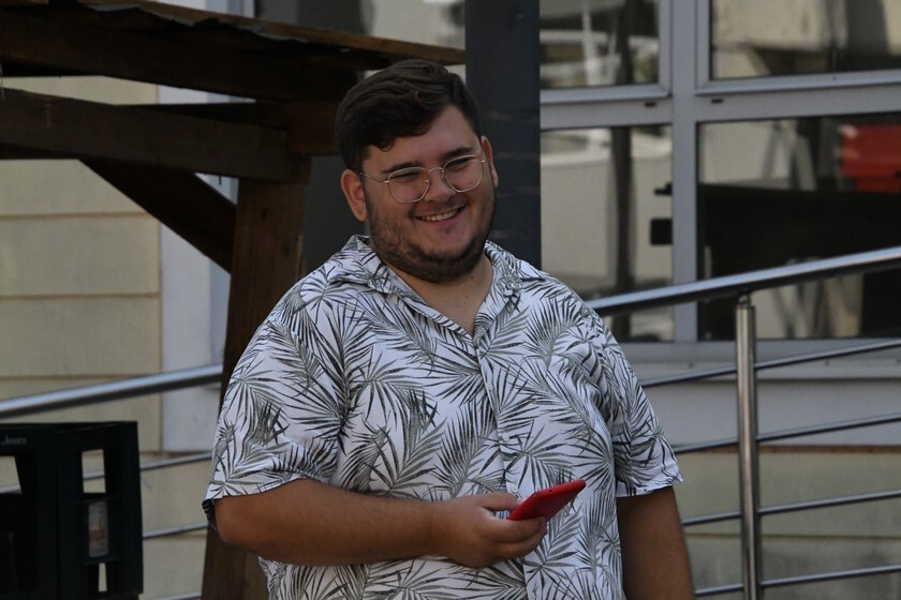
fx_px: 5431
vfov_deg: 6.3
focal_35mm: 217
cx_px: 450
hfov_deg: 9.5
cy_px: 300
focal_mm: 145
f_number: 11
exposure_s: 1/8000
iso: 6400
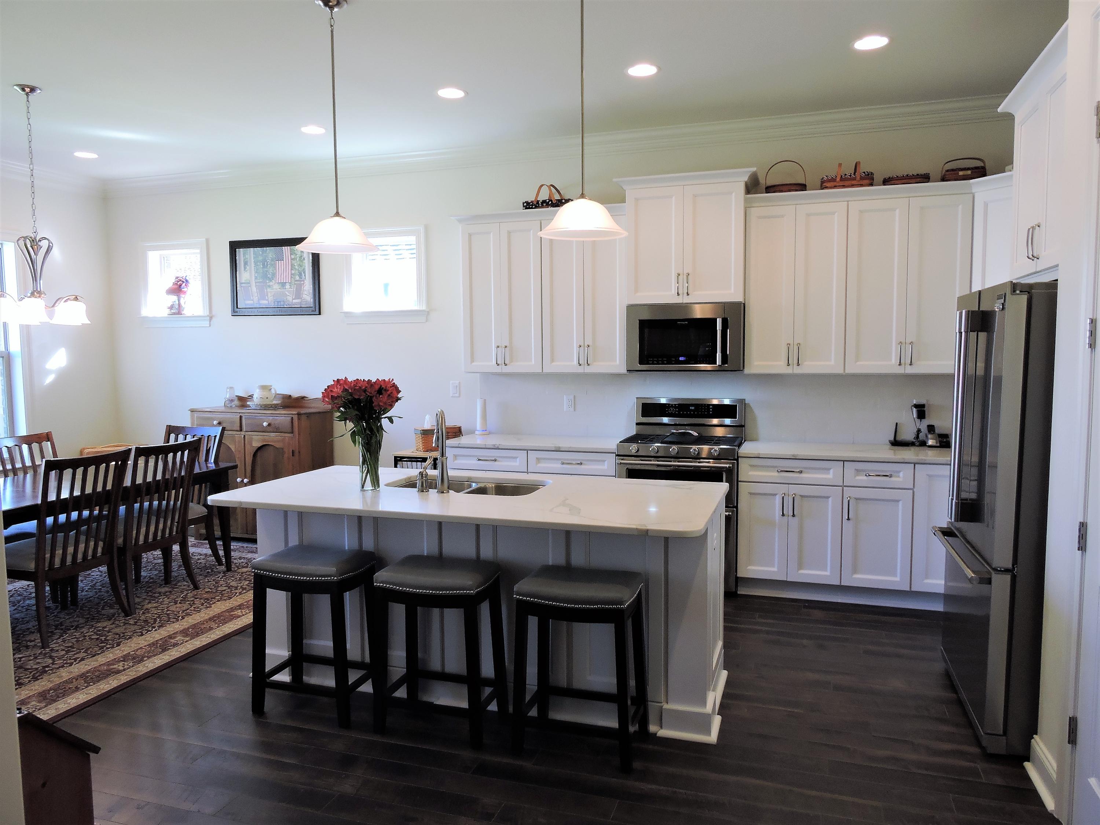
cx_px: 550
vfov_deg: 56.8
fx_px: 763
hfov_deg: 71.6
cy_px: 412
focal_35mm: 24
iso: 140
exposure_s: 1/30
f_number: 3.3
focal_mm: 4.3
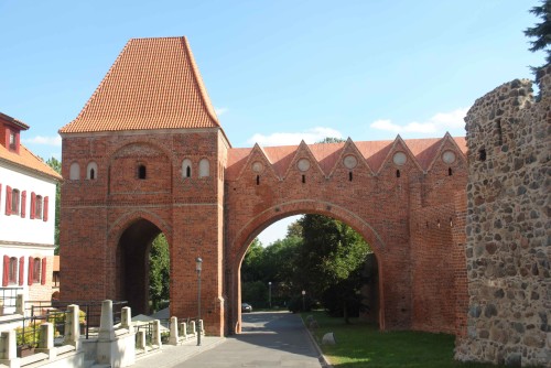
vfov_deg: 36.9
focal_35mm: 36
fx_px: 551
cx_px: 276
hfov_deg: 53.1
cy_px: 184
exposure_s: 1/200
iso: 100
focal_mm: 24
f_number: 6.3
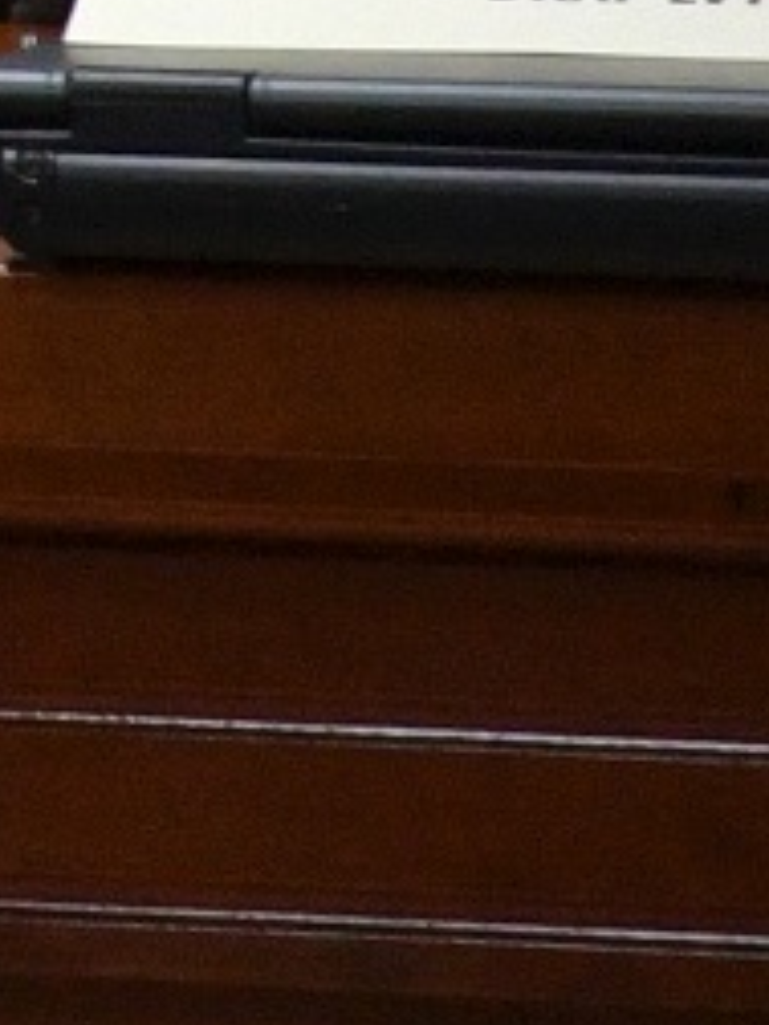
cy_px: -1731
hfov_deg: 1.4
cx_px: -3576
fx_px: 30153
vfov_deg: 1.9
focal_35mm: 1018
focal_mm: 80
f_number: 4.5
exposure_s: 1/125
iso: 2000
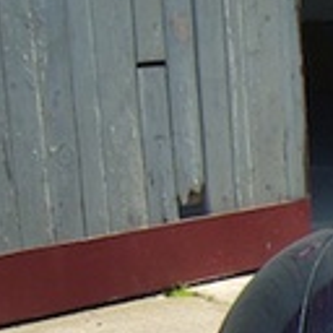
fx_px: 1633
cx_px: 739
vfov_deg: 11.3
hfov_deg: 10.4
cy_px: 442
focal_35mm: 150
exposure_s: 1/125
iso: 100
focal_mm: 7.3
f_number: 7
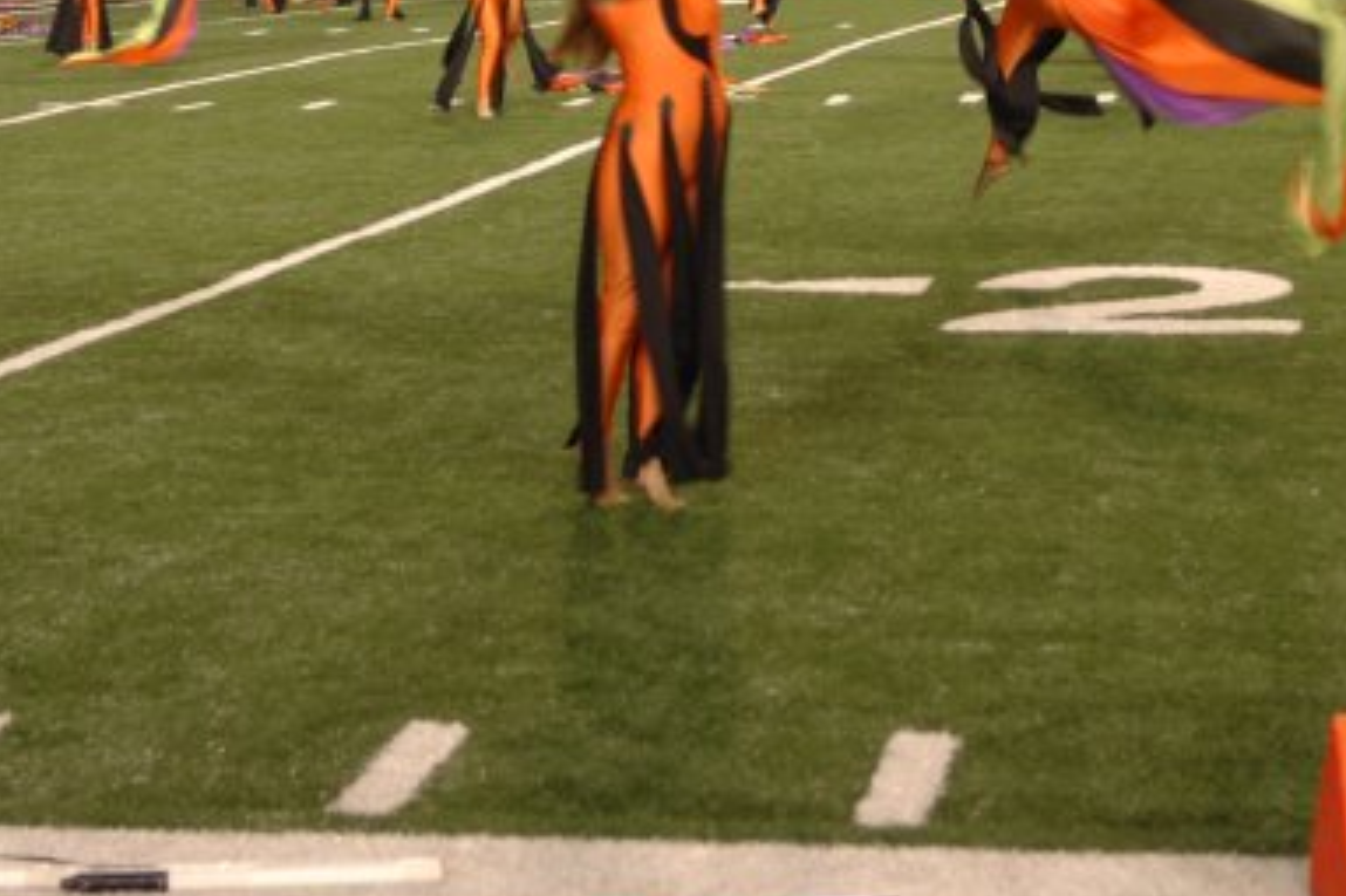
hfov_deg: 21.7
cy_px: 7
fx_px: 3513
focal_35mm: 94
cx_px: 759
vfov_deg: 14.3
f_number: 2.8
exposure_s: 1/60
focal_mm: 30
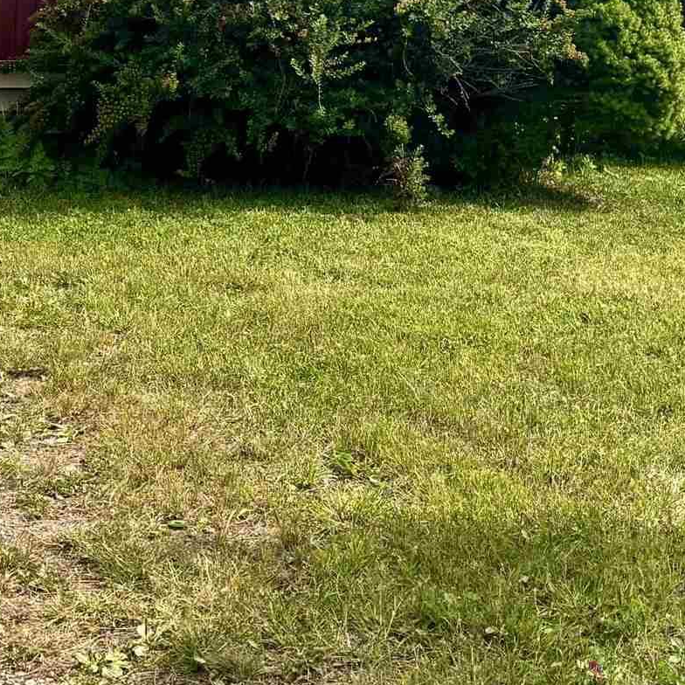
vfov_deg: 18.9
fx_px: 2015
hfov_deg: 19.0
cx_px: 72
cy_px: 45
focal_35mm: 90
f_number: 1.6
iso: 50
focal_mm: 5.96
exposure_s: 1/3311
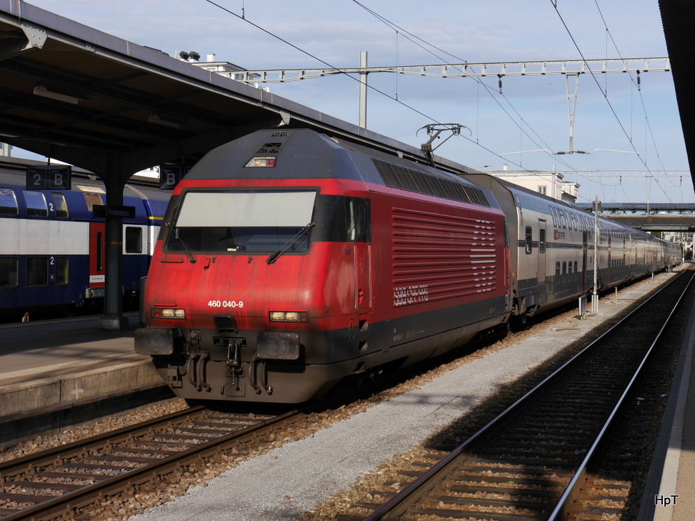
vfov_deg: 23.7
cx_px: 348
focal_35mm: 62
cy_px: 260
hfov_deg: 31.2
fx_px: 1245
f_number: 9
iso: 160
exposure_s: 1/320
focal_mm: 31
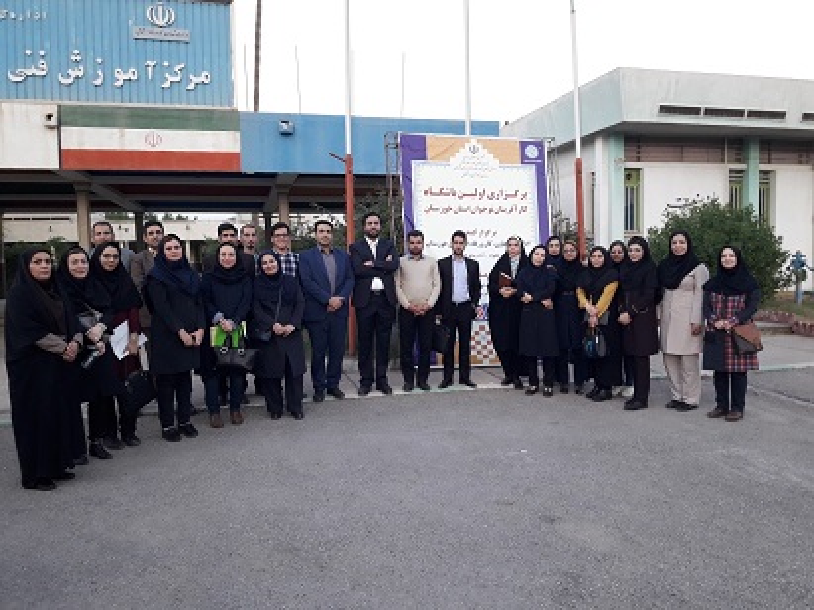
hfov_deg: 63.5
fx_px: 658
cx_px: 407
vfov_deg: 49.7
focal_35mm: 28
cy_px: 305
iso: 100
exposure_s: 1/33
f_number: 1.9
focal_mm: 3.7
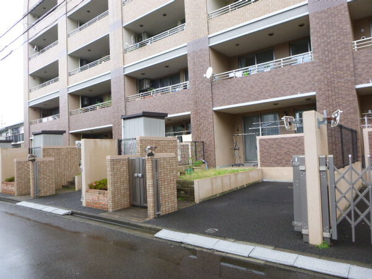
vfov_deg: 54.9
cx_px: 186
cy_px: 140
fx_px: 269
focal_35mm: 25
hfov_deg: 69.4
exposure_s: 1/80
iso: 100
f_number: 3.9
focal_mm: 4.5
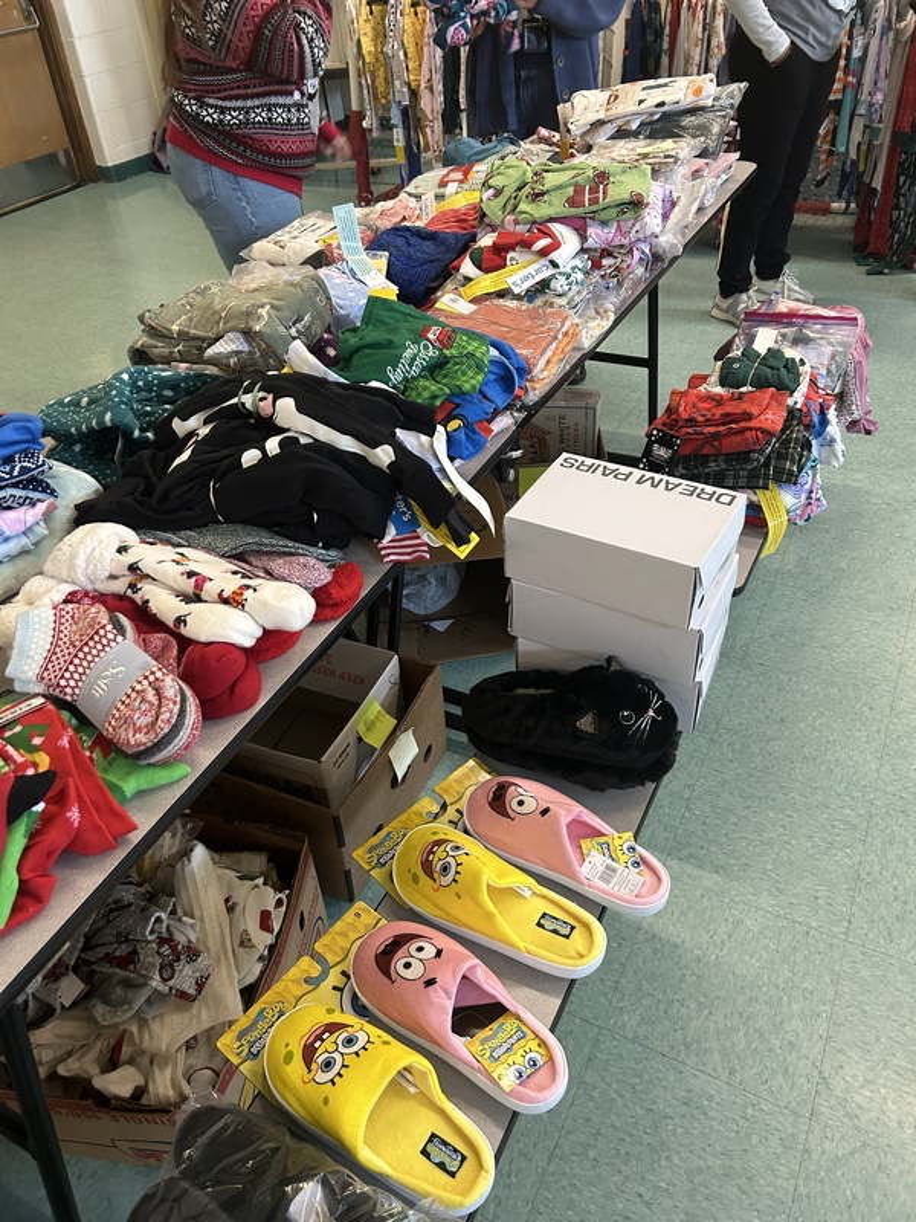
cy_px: 611
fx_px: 917
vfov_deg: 67.3
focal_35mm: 26
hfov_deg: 53.1
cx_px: 458
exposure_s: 1/60
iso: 250
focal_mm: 5.7
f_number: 1.5
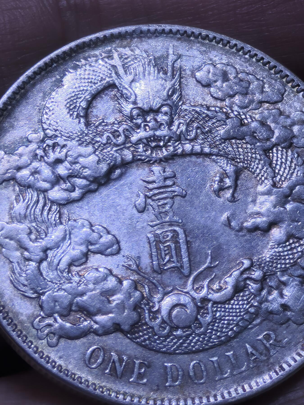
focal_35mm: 270
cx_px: 152
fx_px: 3162
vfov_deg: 7.3
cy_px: 202
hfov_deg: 5.5
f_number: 3
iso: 160
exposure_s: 1/100
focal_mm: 14.6
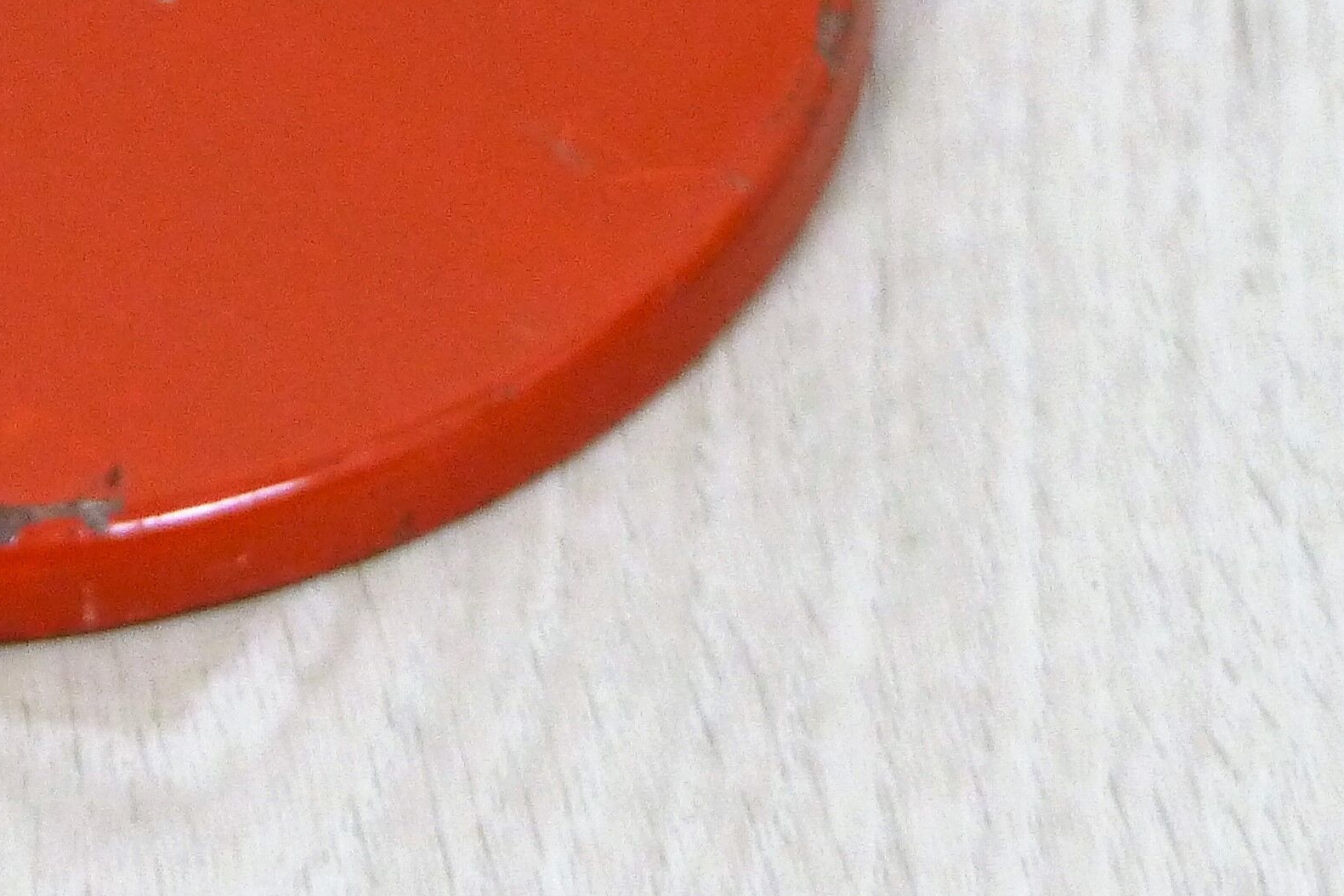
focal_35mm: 592
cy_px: -38
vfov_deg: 2.3
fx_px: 22100
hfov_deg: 3.5
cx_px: 62
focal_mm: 36.7
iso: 400
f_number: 2.8
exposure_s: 1/50
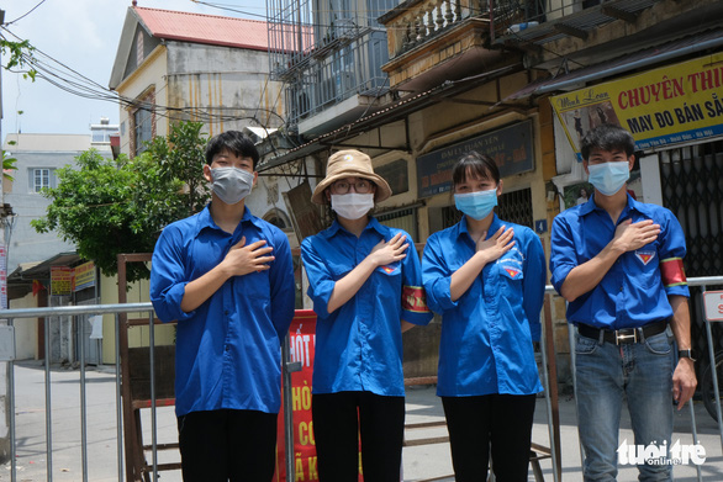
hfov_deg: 42.7
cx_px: 362
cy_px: 241
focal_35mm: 46
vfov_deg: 29.3
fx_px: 924
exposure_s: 1/125
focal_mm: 30.5
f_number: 22
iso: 800
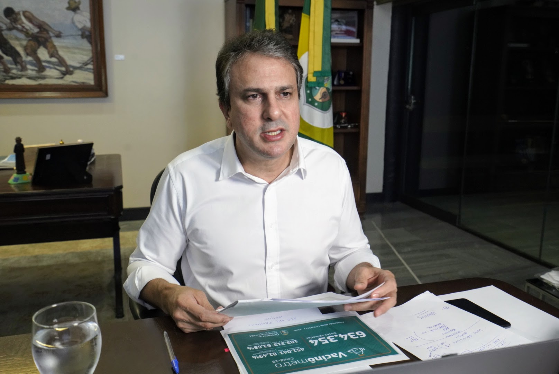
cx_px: 280
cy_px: 187
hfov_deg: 55.8
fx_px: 528
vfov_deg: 38.9
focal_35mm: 34
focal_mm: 34
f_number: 6.3
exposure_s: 1/100
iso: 3200
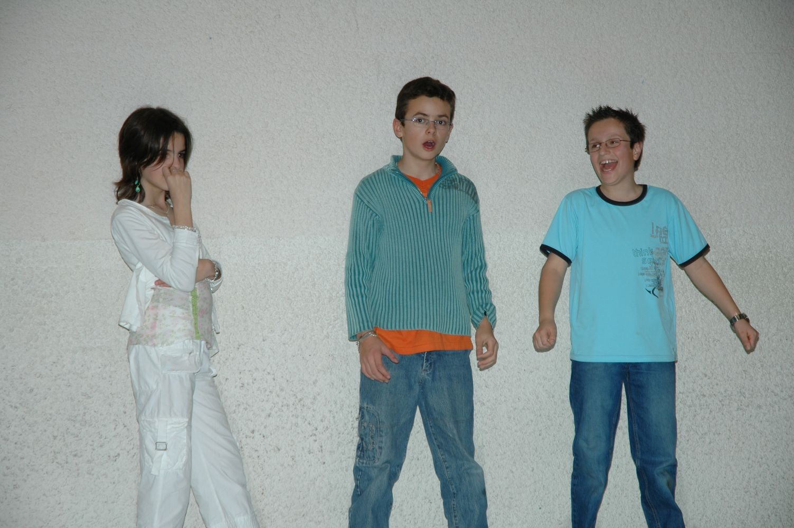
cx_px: 397
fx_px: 2314
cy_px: 264
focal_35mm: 105
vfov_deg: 13.0
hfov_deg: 19.5
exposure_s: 1/60
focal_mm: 70
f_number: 4.5
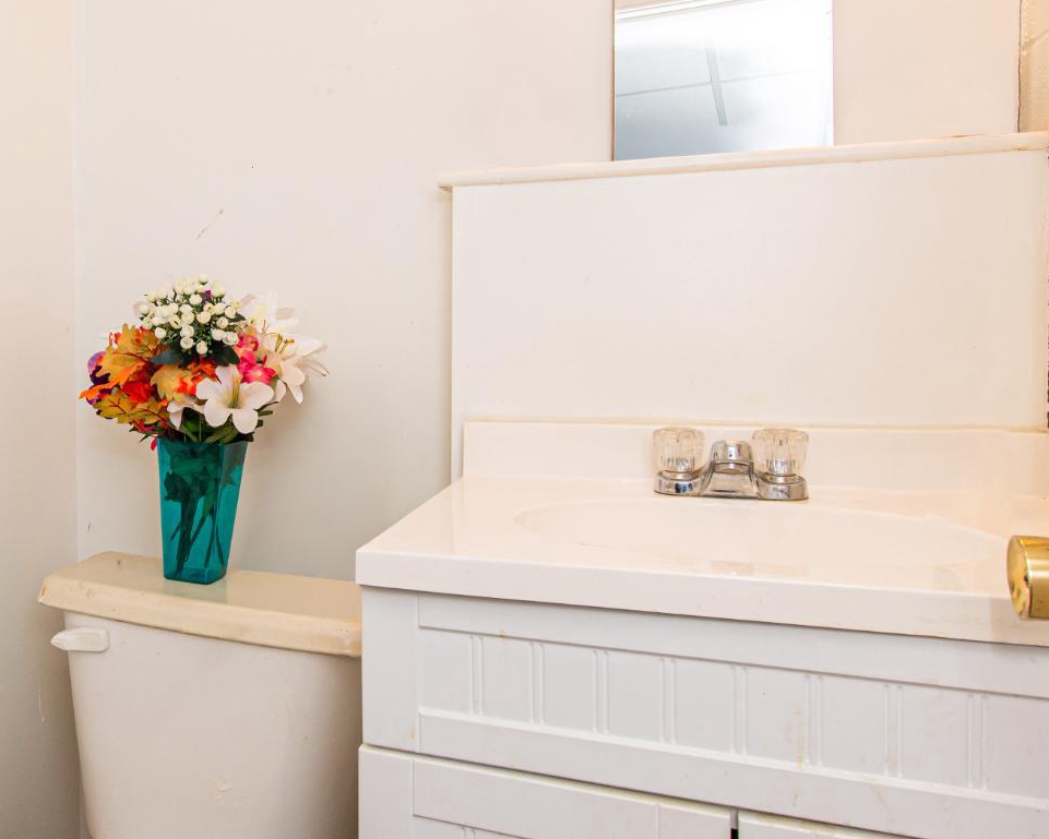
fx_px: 931
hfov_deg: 56.2
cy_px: 363
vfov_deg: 48.4
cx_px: 277
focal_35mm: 30
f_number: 7.1
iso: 250
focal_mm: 10
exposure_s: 1/50
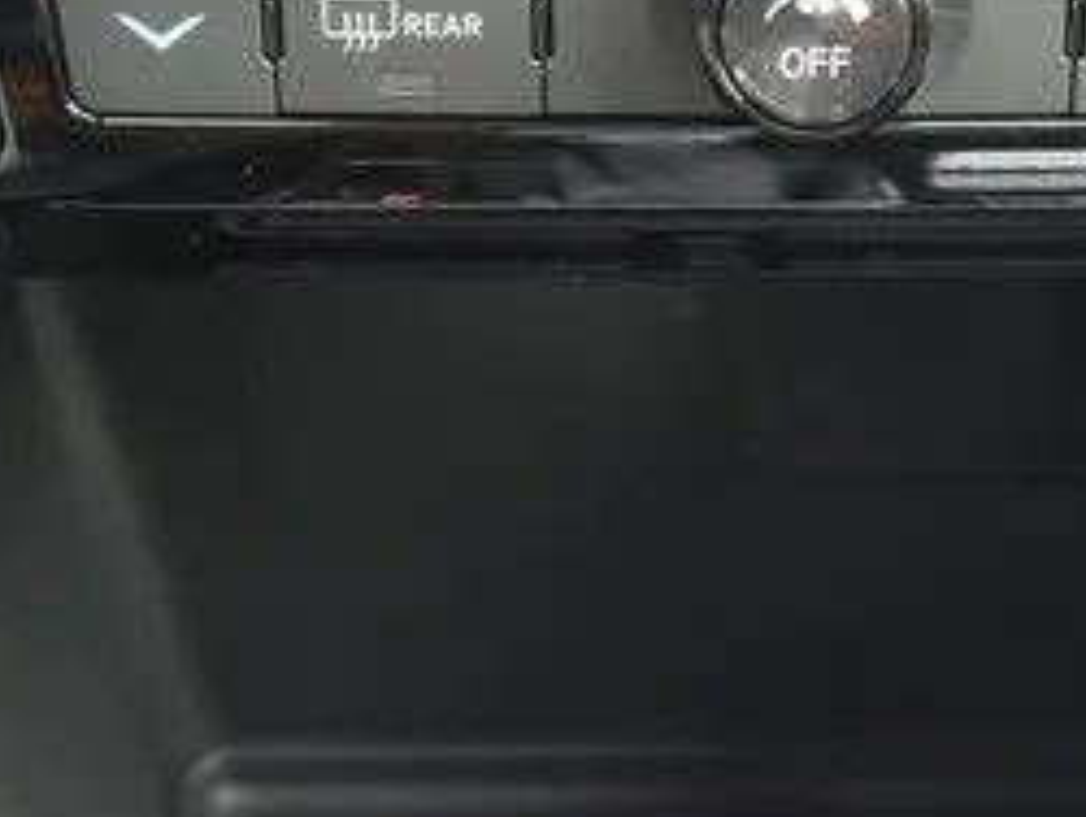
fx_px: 3863
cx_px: 795
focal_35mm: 123
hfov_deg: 15.9
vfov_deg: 12.1
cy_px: 293
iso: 3200
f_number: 5.2
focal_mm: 24
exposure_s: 1/50
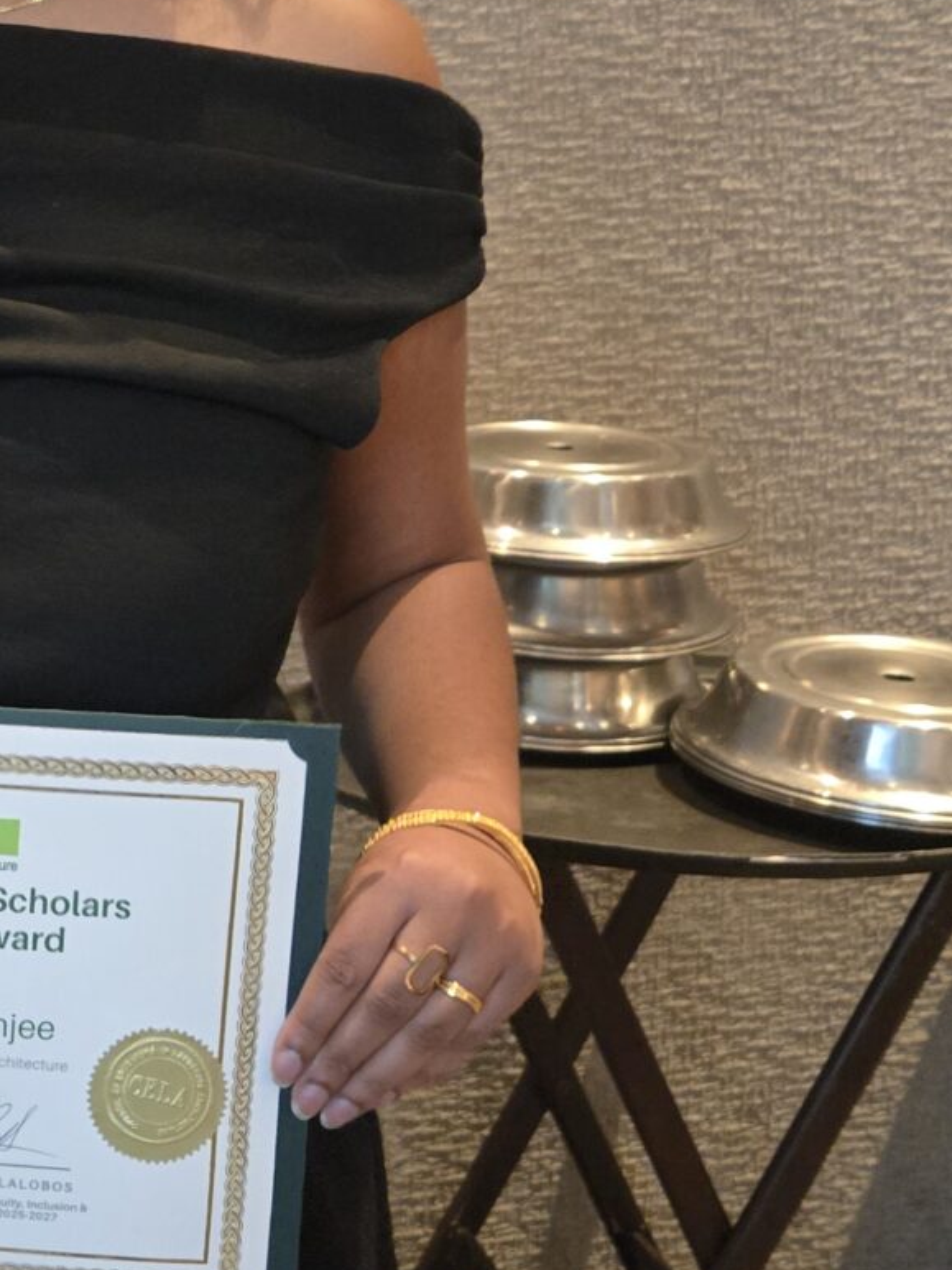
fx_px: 2237
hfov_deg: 22.7
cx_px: -92
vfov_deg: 31.7
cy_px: 581
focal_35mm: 61
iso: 1600
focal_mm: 5.4
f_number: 1.8
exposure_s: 1/30
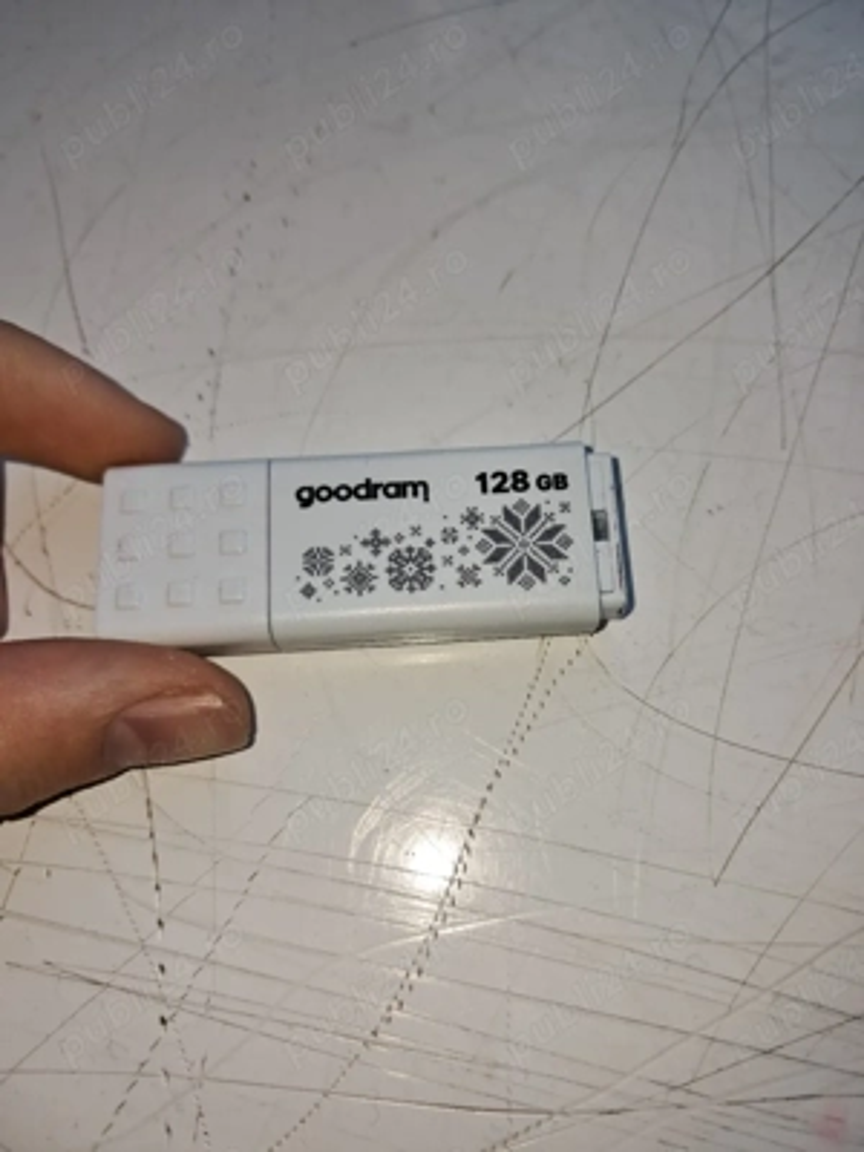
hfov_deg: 51.4
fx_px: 899
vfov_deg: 65.3
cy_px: 576
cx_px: 432
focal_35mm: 27
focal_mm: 4
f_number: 1.8
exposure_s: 1/323
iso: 50
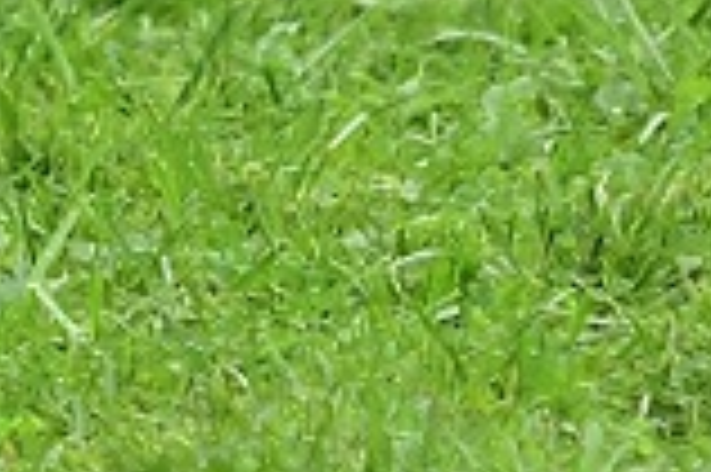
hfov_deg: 1.6
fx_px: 25352
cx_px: -1222
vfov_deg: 1.1
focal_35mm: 1285
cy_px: -1011
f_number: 3.5
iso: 640
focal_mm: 122
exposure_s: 1/800
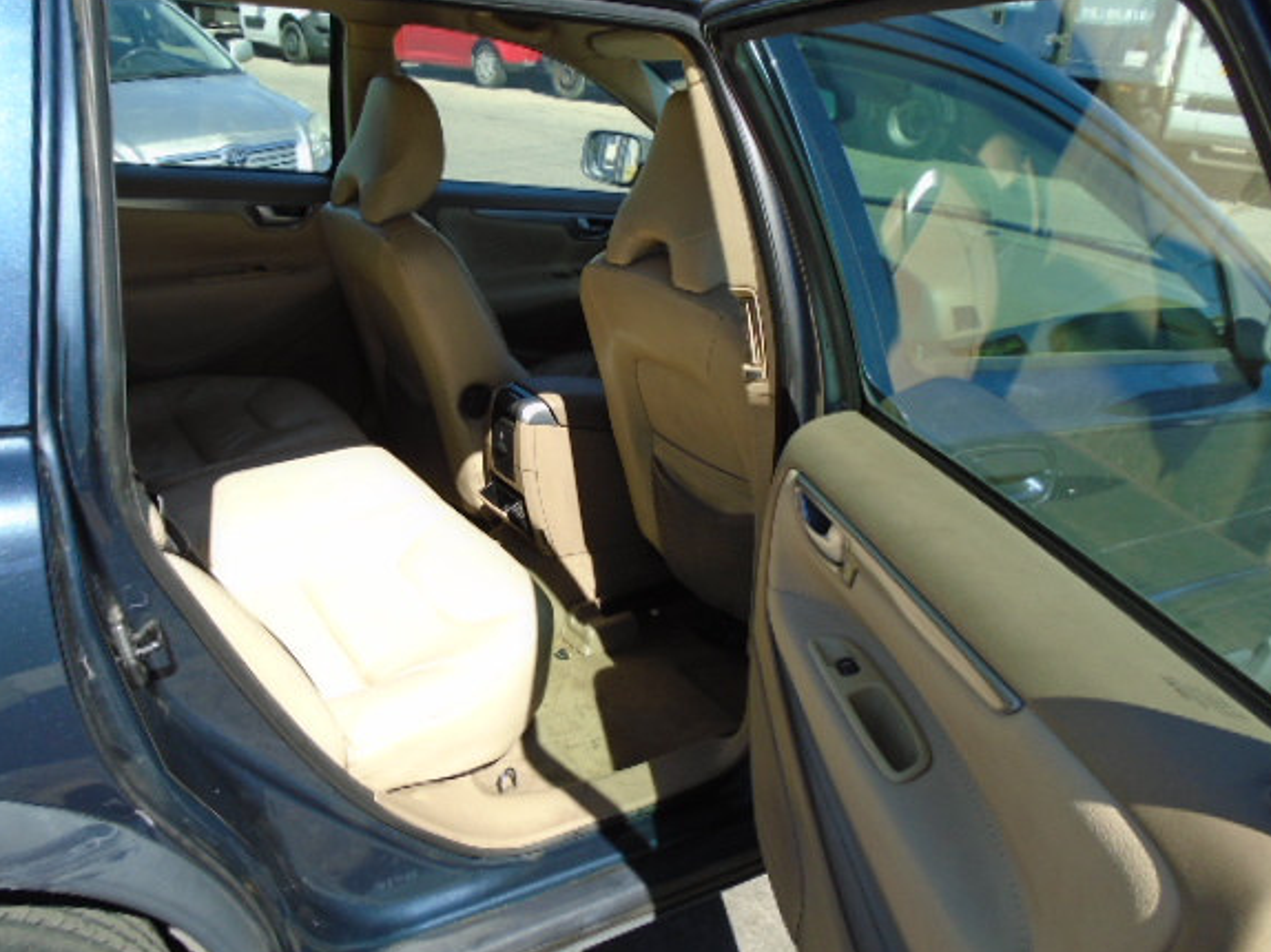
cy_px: 449
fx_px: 1064
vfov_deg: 48.2
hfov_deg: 61.6
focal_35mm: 29
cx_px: 578
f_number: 3.2
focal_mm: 4.6
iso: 100
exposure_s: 1/500
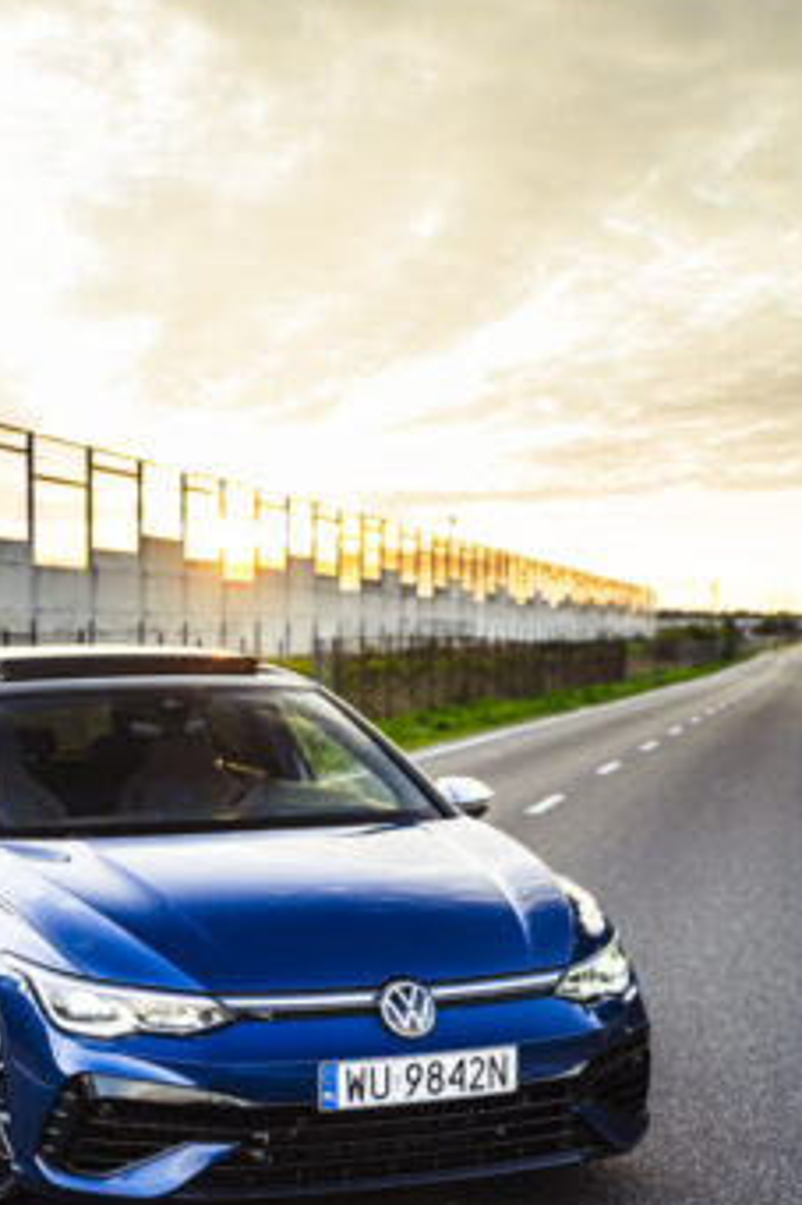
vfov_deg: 34.3
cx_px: 208
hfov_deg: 23.5
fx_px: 1907
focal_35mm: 57
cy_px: 910
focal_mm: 37
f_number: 2.8
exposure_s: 1/50
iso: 50
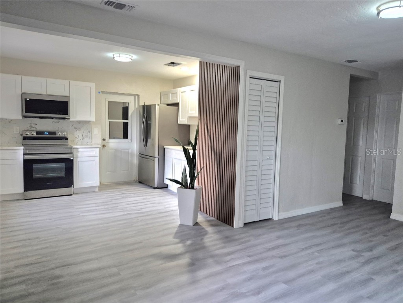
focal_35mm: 23
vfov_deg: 58.9
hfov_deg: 73.9
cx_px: 202
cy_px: 152
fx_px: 268
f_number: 1.8
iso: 640
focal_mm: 5.4
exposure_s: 1/120
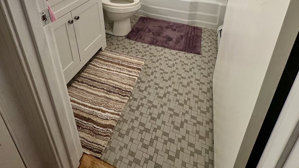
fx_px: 167
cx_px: 150
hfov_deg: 83.8
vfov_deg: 43.2
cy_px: -12
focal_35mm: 21
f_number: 2.2
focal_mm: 2.22
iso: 200
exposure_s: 1/60
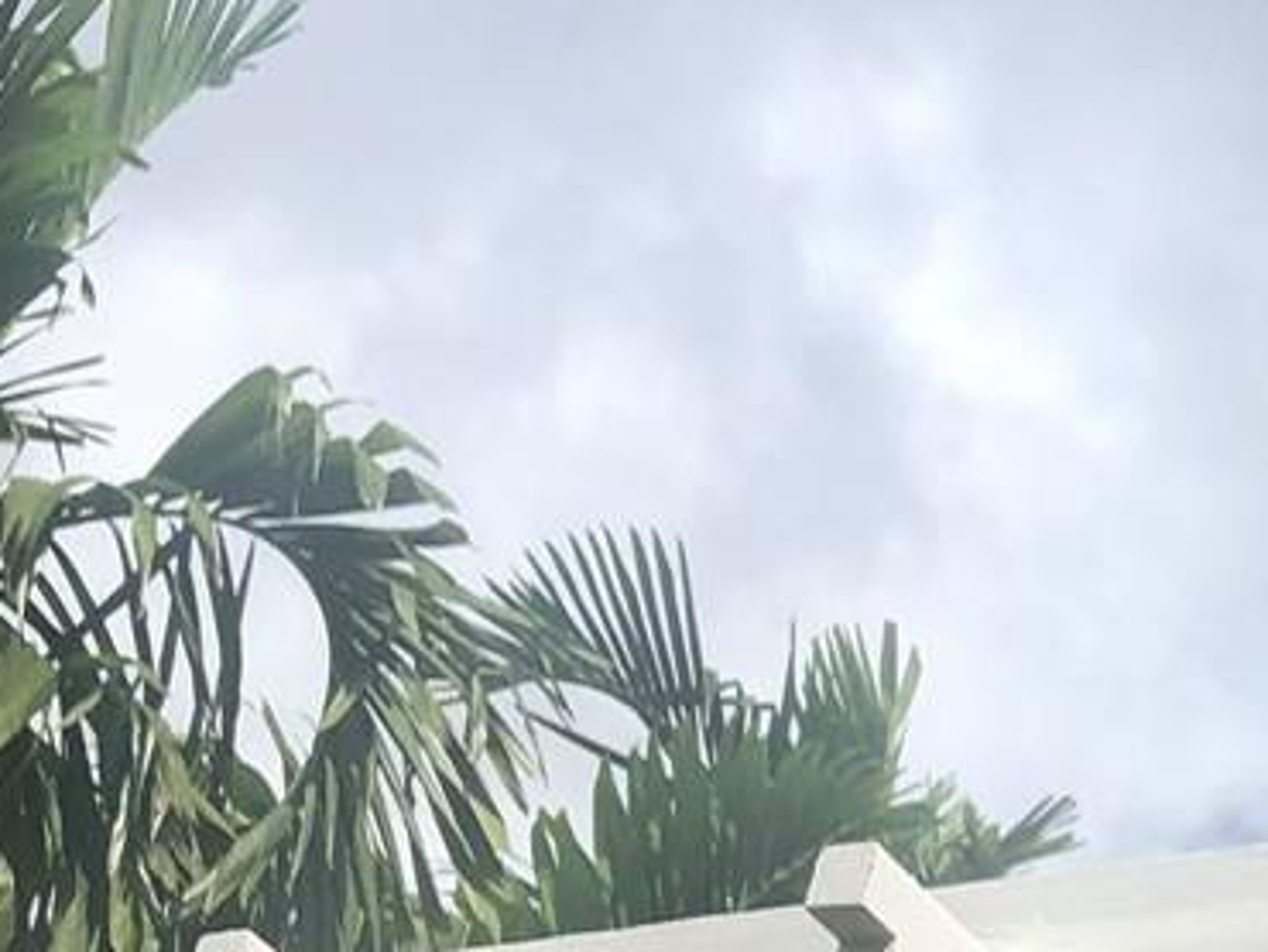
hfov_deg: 15.0
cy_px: 1609
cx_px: 1953
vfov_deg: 11.5
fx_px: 4435
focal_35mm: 121
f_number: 1.8
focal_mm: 3.99
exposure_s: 1/2558
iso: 20
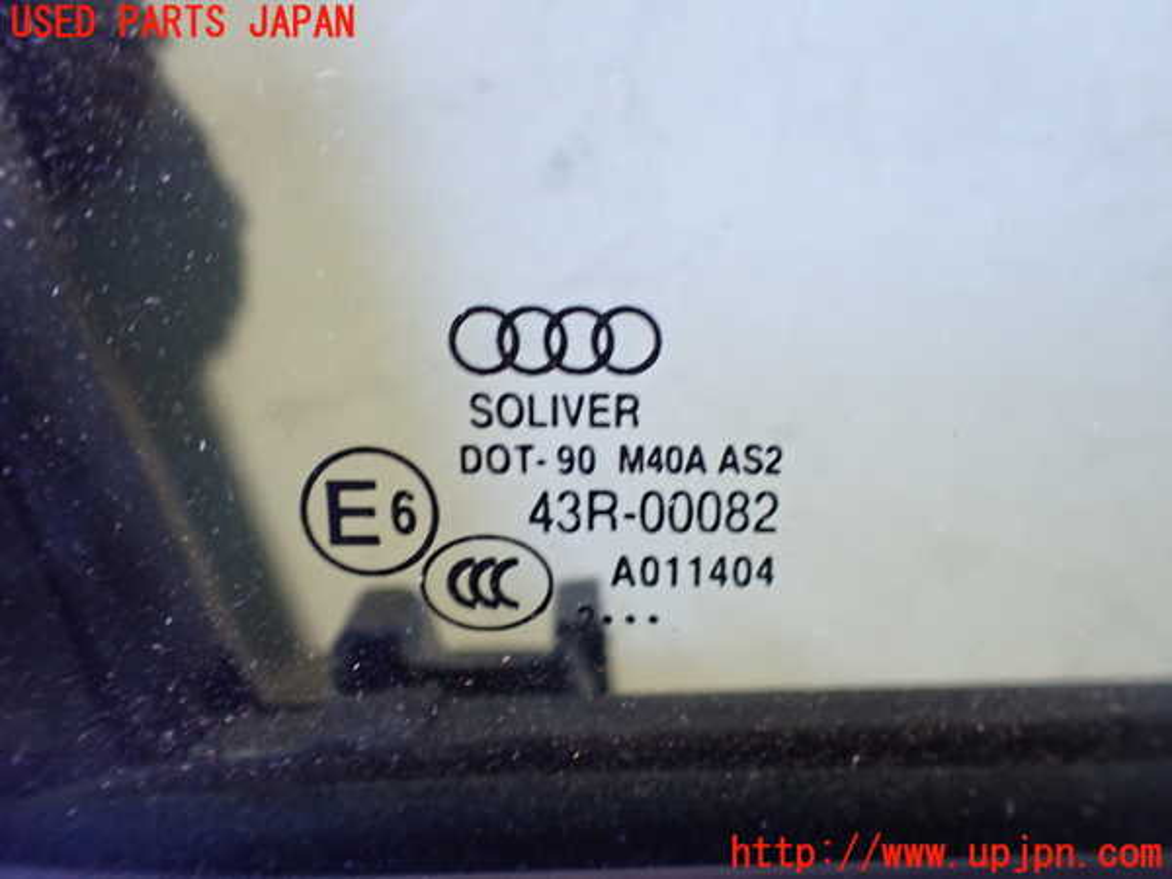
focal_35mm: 30
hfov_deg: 60.0
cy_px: 440
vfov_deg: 46.8
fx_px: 1016
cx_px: 586
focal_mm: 5.4
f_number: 2.3
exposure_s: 1/50
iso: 800
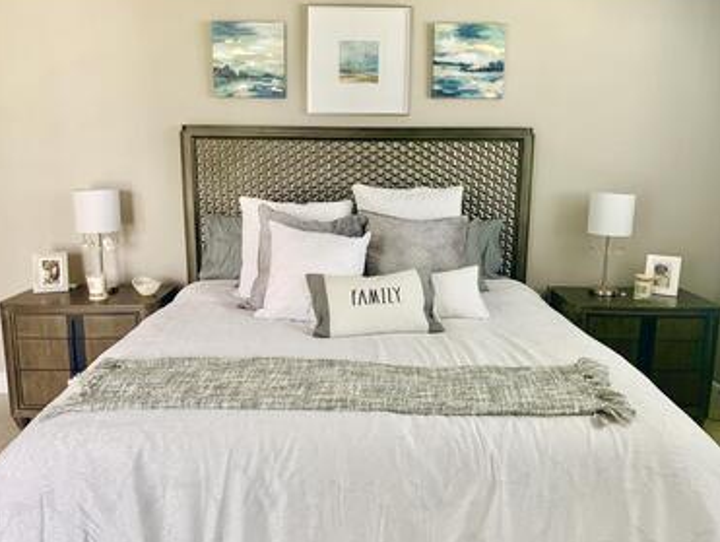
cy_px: 274
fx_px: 583
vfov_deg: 49.8
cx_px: 365
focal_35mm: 28
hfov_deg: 63.4
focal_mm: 4.25
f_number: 1.8
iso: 100
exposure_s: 1/60
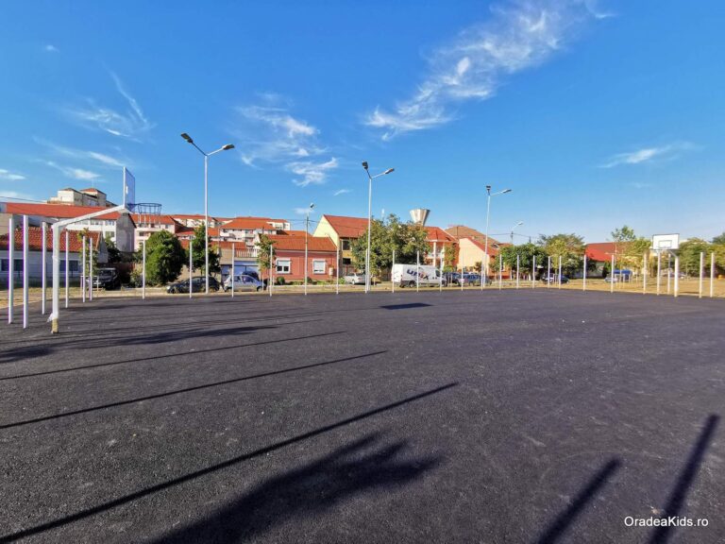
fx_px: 335
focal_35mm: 16
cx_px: 362
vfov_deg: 78.1
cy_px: 272
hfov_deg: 94.5
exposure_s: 1/820
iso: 50
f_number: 2.2
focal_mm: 2.35
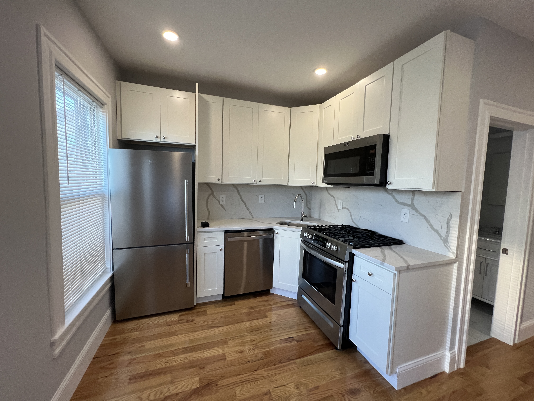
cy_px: 200
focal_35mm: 13
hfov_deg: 106.2
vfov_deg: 89.9
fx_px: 201
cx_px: 267
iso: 250
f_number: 1.8
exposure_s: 1/120
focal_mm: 1.57
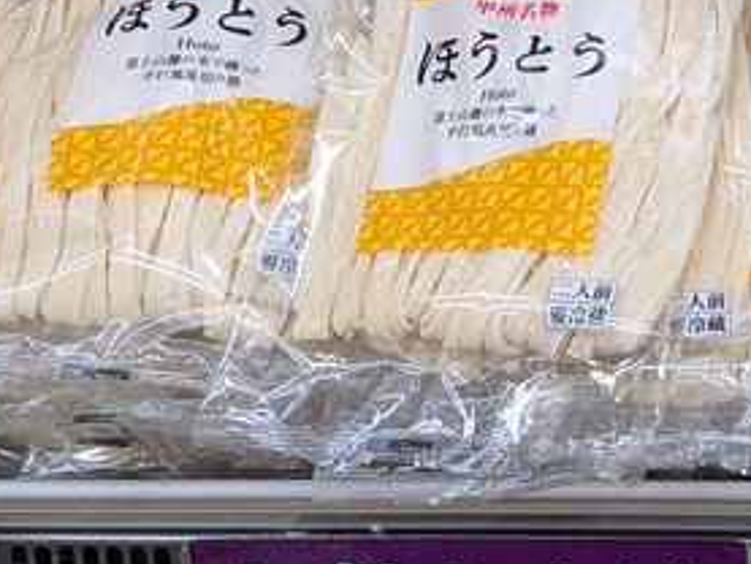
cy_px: 58
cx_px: 708
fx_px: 1693
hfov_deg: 24.2
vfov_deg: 18.6
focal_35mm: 78
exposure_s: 1/100
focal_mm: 4.53
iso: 73
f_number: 1.7
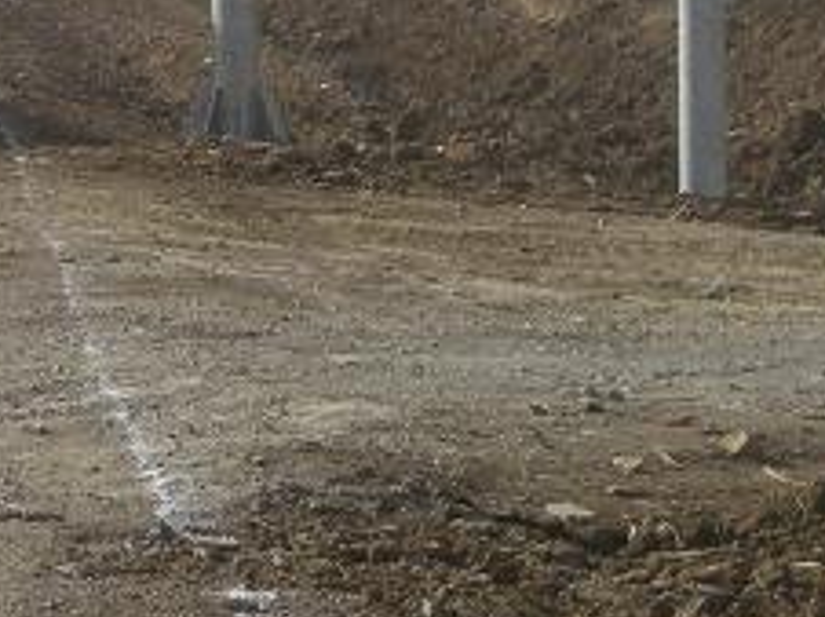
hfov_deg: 5.4
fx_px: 8618
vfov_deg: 4.1
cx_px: -274
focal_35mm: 362
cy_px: -292
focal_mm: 17.1
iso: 50
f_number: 4.7
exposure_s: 1/420
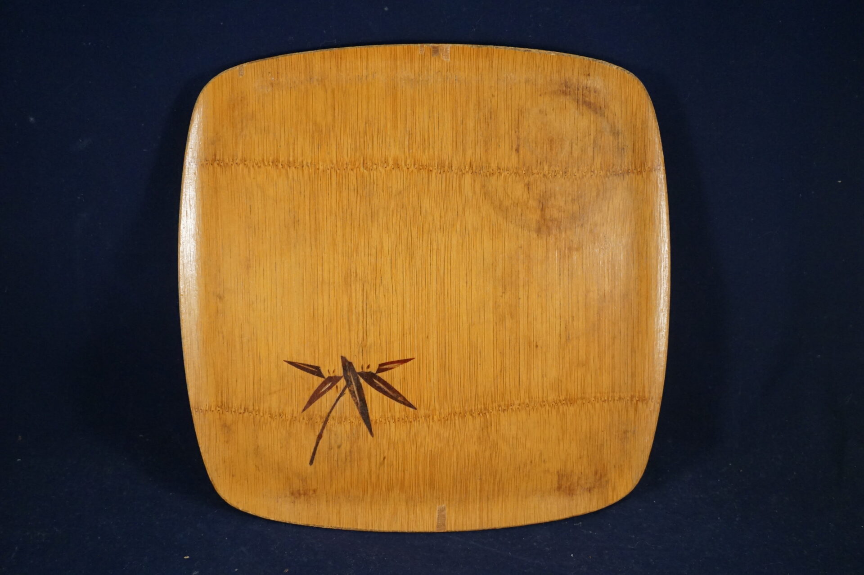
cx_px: 432
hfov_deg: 51.3
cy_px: 288
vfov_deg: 35.4
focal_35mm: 38
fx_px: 899
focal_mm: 25
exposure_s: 1/160
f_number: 4.5
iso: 2500
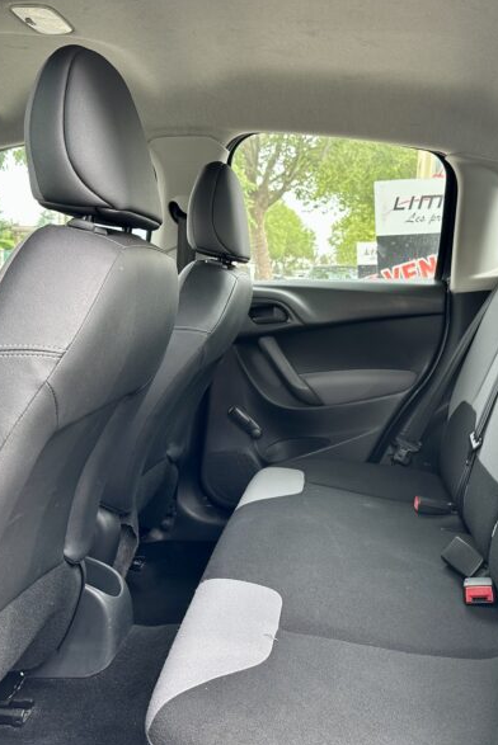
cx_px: 370
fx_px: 705
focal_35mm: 34
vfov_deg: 55.8
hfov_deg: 38.0
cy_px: 369
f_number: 1.78
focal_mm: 6.86
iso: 125
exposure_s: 1/122
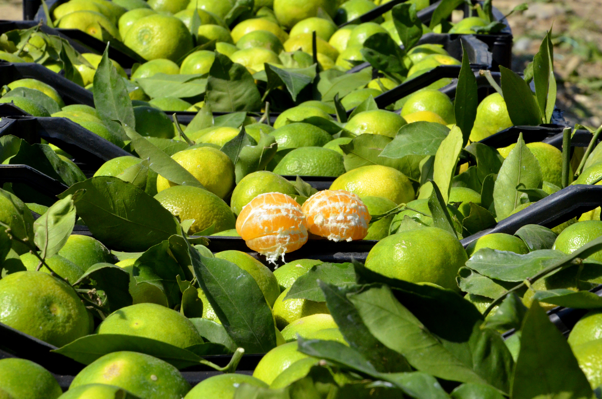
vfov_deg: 8.7
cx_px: 301
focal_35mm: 158
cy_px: 200
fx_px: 2628
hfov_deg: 13.1
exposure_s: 1/1250
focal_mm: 105
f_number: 18
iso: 2500
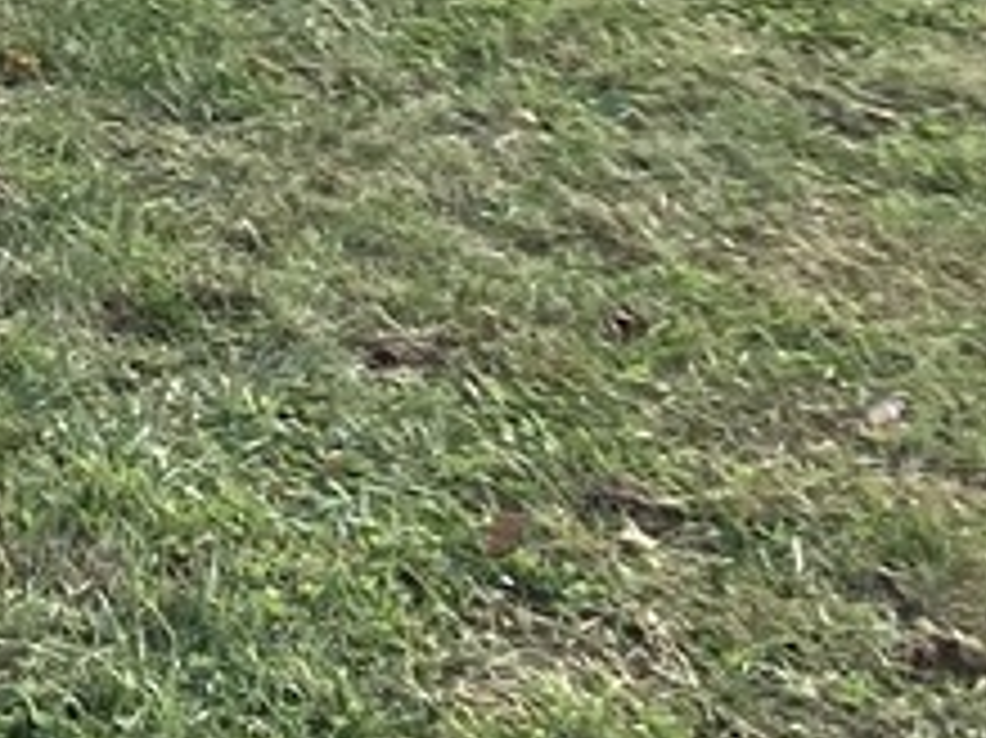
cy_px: -900
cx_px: -1315
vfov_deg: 9.3
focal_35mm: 145
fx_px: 4128
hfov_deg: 11.5
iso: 25
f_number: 2.4
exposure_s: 1/283
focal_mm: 3.3
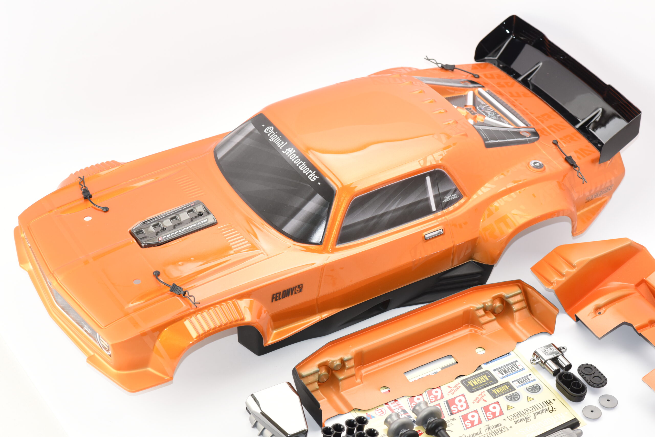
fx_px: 1547
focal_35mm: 85
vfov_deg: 16.1
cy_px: 218
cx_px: 328
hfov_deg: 23.9
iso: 1250
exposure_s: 1/100
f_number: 8
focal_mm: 85
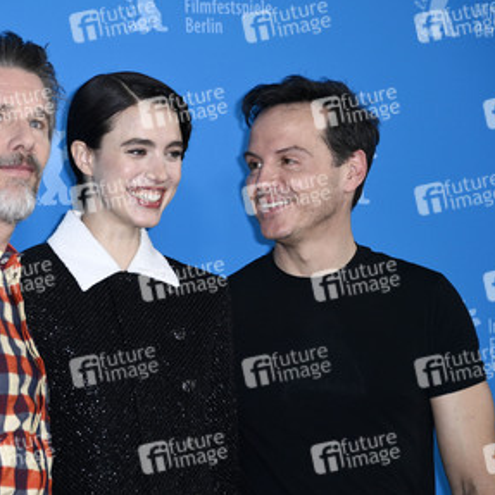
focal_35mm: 180
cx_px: 137
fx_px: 2912
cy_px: 238
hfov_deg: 9.7
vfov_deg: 9.7
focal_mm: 135
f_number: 5.6
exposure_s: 1/200
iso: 800
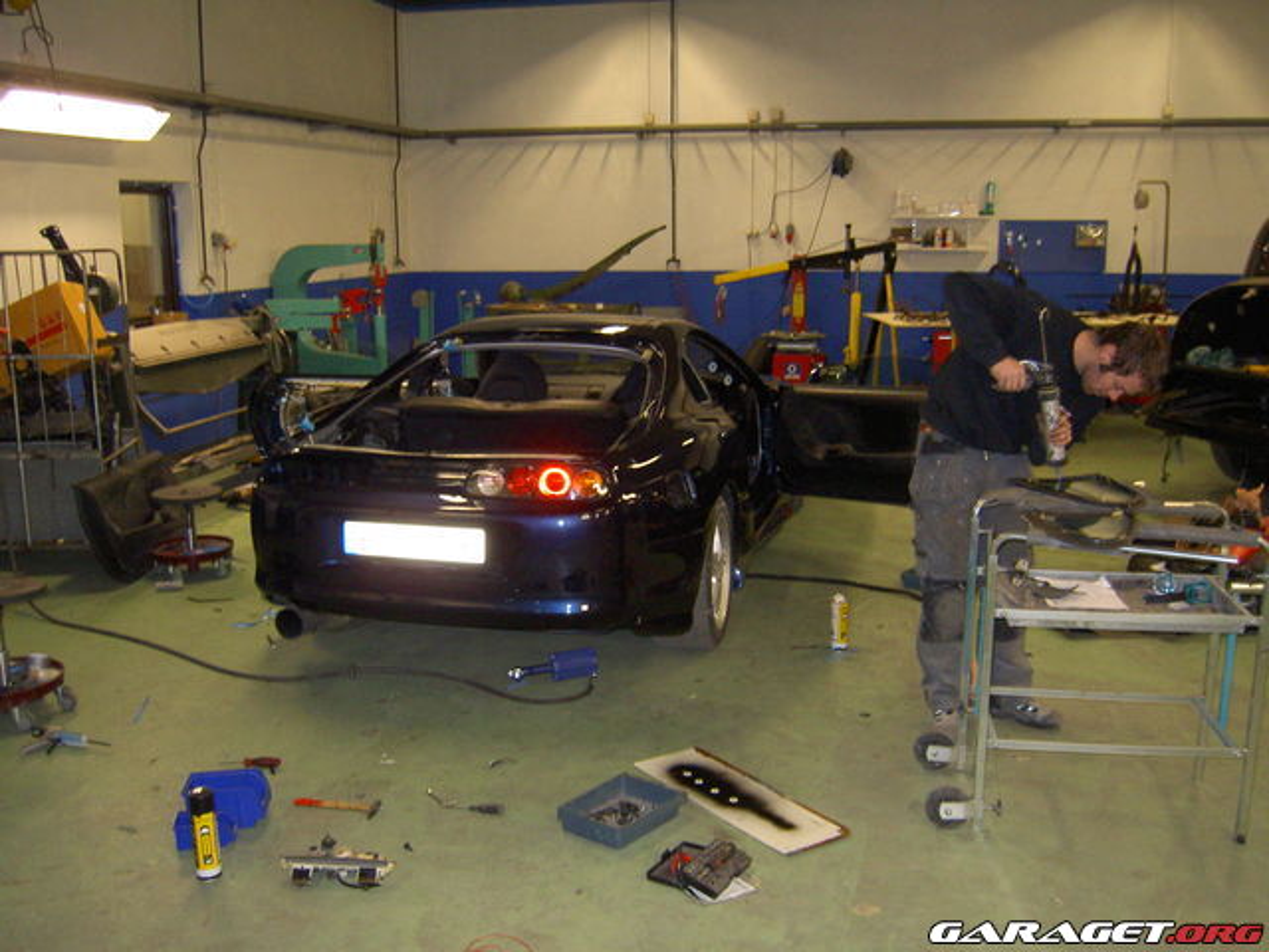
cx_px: 634
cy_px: 476
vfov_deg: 41.8
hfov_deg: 54.0
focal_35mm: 34
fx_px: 1246
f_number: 2.8
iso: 200
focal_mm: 5.6
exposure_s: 1/60
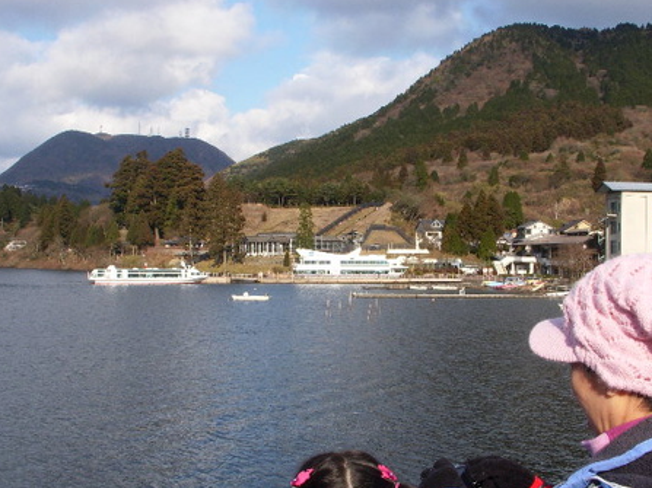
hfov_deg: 37.5
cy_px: 274
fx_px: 960
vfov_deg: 28.5
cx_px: 352
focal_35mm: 51
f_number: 6.6
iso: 100
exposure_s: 1/250
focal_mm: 6.3
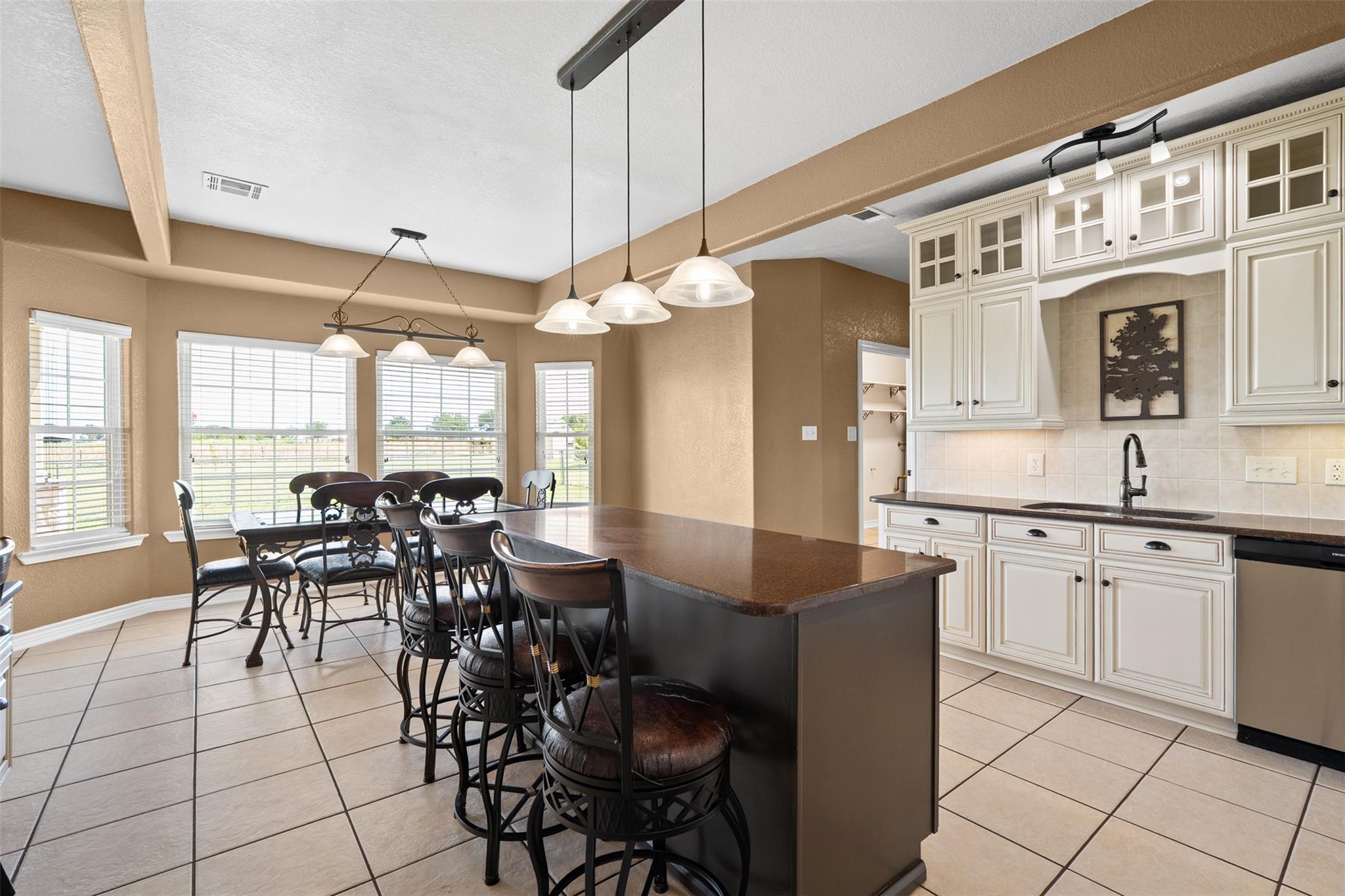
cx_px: 672
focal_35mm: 16
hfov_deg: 96.7
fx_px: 598
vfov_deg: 73.7
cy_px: 448
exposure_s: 1/4
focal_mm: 16
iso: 500
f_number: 8
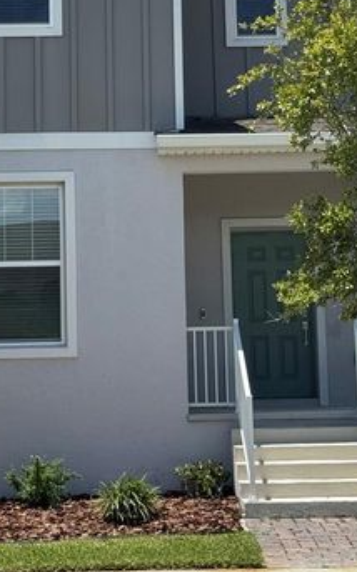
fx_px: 1543
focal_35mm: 99
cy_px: 183
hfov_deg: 13.2
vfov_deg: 20.9
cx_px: 130
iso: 64
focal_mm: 6.76
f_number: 1.78
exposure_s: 1/4975
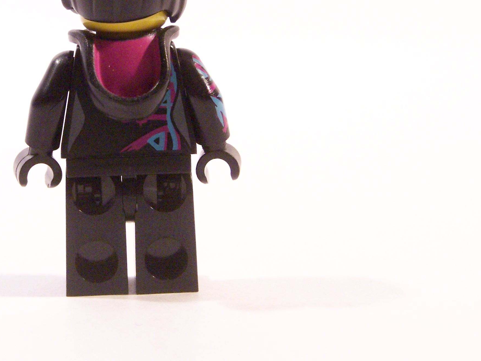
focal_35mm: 98
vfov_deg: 15.0
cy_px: 102
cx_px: 135
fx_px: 1362
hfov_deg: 19.9
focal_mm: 11.1
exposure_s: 1/30
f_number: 3.6
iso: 400
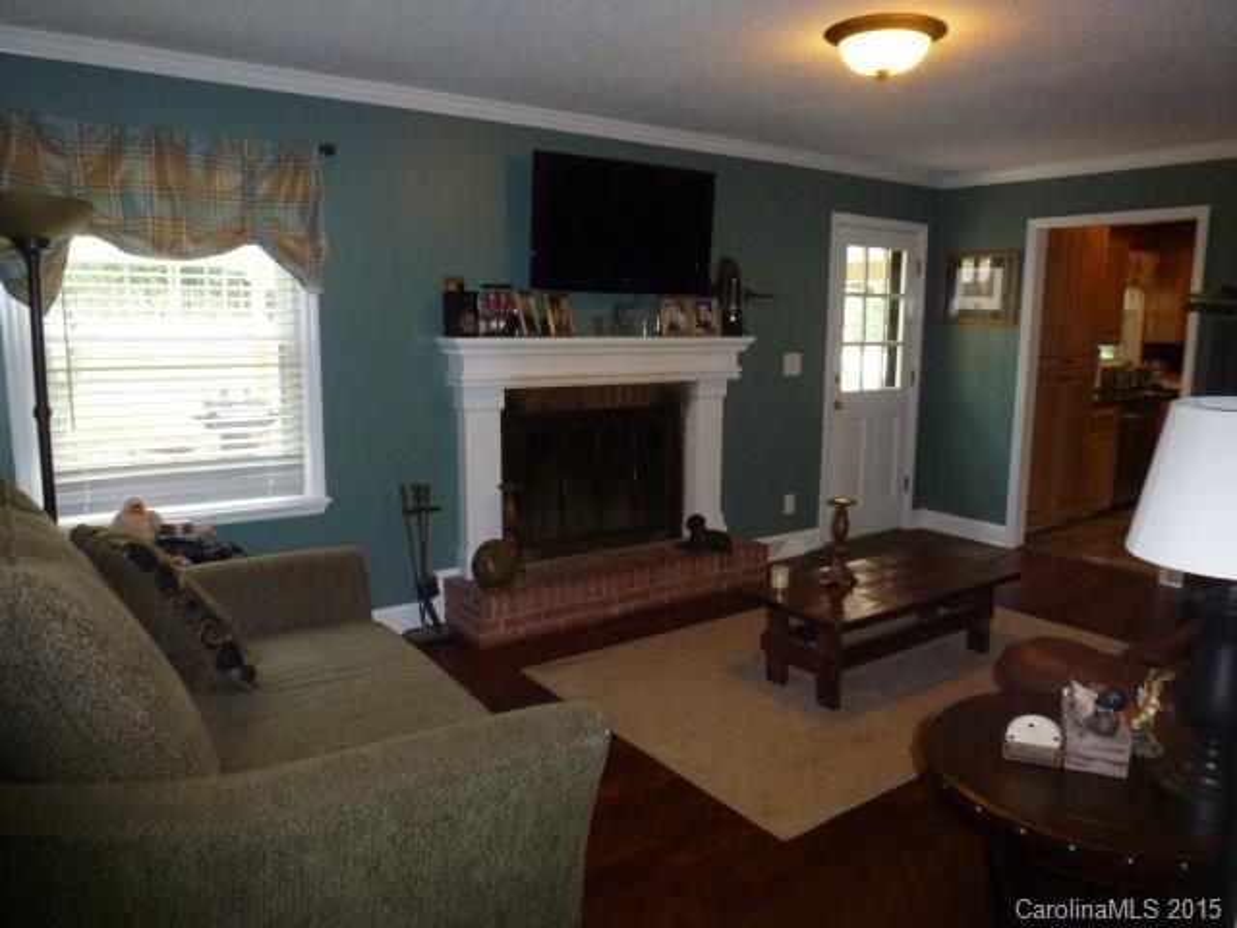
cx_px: 618
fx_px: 858
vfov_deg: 56.8
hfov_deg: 71.6
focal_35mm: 24
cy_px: 464
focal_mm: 4.3
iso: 400
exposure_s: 1/60
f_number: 3.3
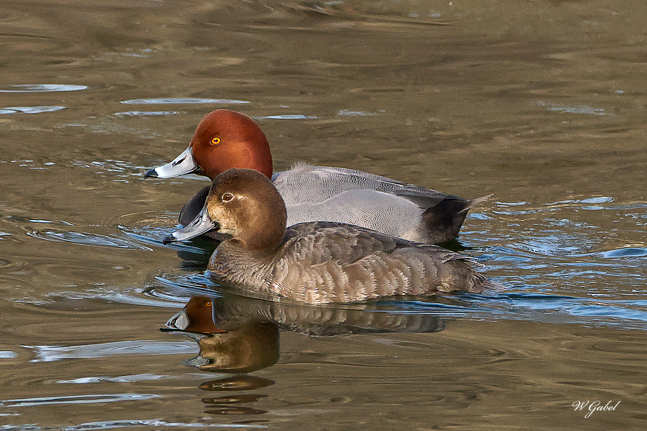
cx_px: 324
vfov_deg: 1.8
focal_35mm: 750
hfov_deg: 2.8
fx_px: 13473
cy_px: 216
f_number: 8
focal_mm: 500
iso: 6400
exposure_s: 1/3200
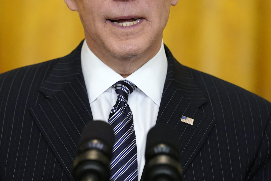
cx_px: 113
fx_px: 2876
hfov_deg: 5.4
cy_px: 50
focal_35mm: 382
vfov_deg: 3.6
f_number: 2.8
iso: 4000
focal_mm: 187
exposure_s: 1/400
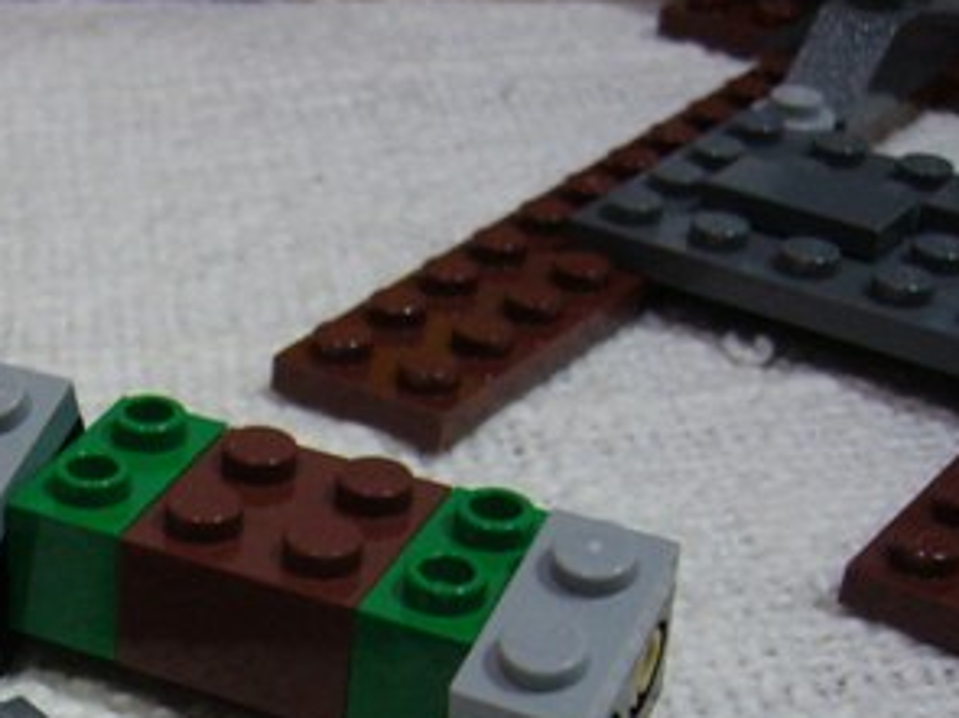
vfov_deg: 18.7
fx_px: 2105
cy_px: 763
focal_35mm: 76
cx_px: -16
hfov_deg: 24.4
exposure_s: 1/10
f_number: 2.8
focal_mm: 5.8
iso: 200
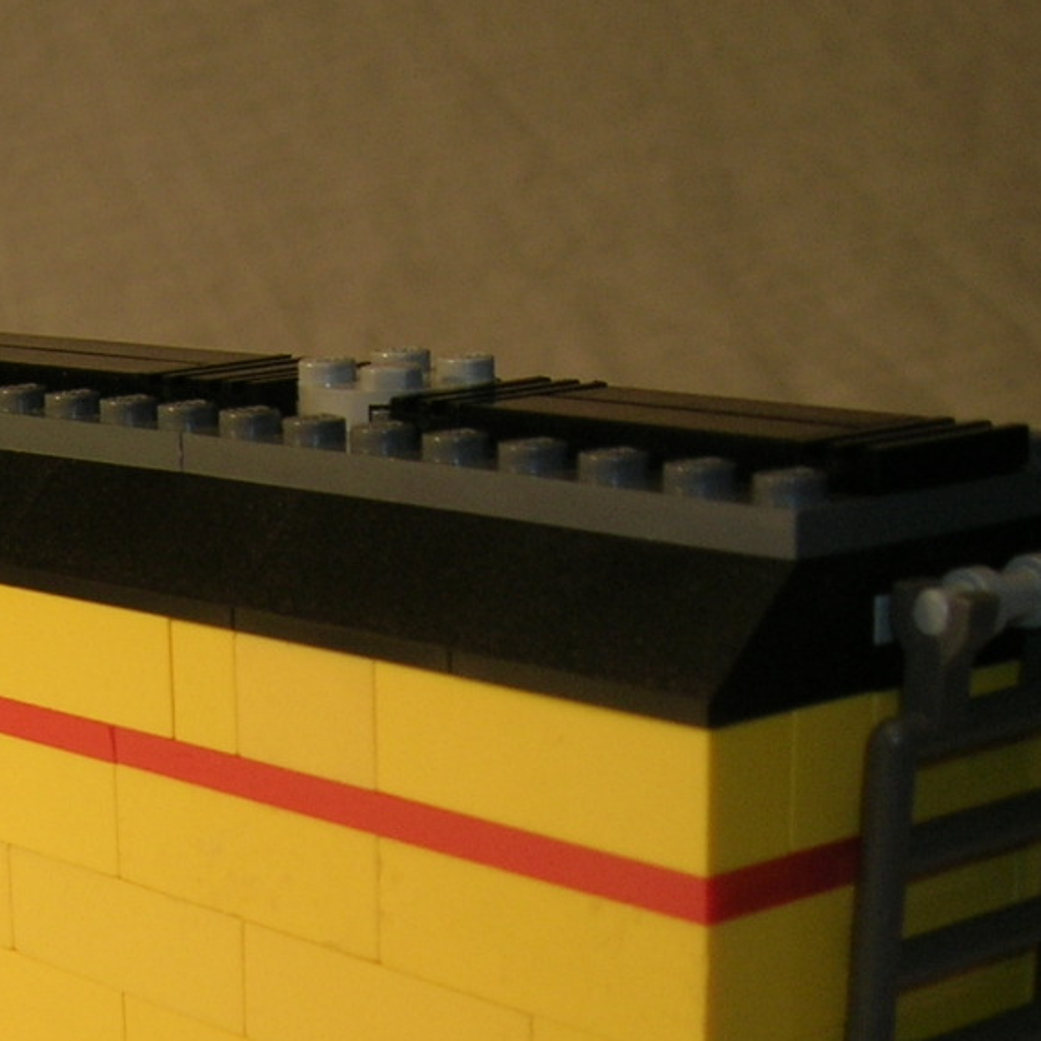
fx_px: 2858
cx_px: -149
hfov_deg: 19.6
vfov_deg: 20.1
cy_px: 1001
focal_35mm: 84
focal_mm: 5.7
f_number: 2.9
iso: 55
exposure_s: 1/29.7
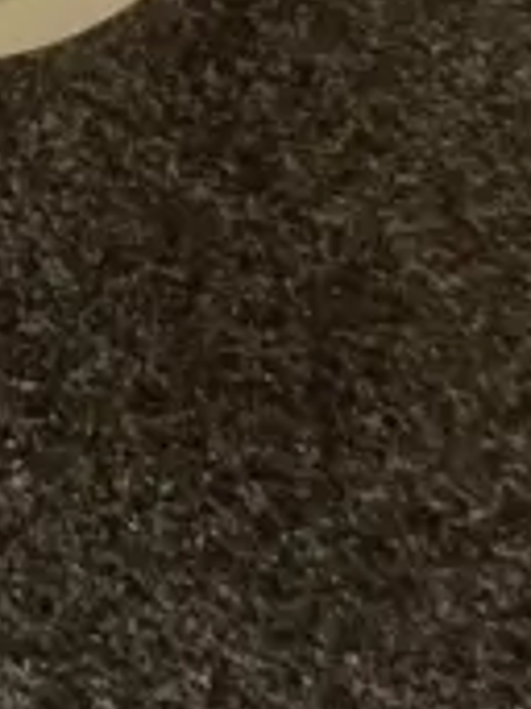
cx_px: -751
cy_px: -1157
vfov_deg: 9.9
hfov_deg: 8.1
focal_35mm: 168
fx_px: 3440
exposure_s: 1/50
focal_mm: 3.99
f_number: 1.8
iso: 160
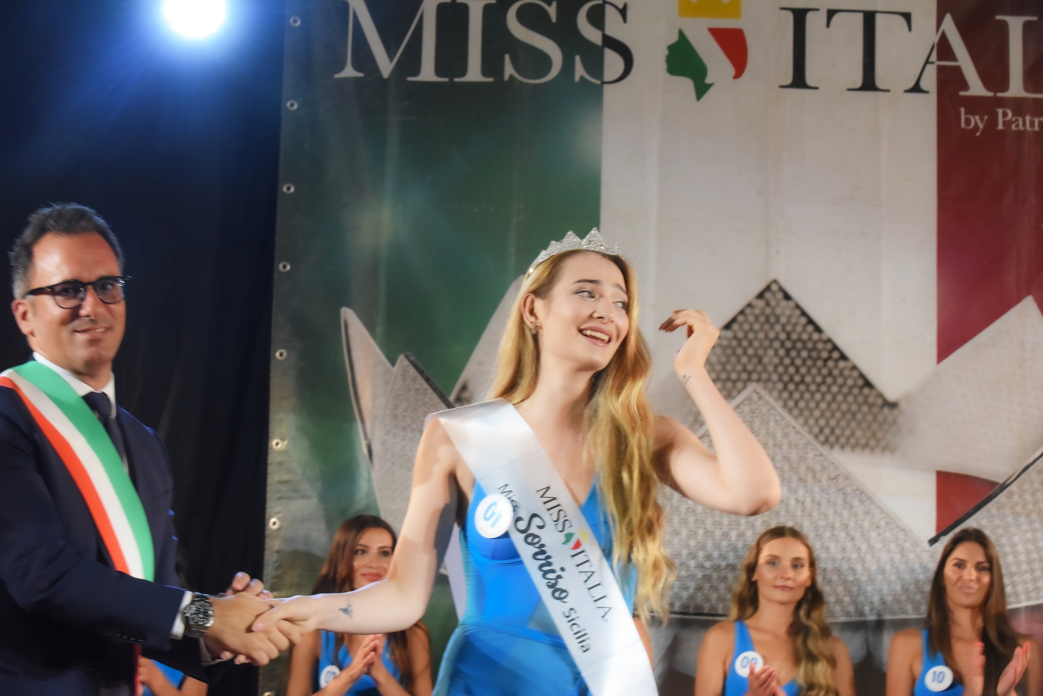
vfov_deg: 13.7
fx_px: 2898
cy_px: 348
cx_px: 522
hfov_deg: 20.4
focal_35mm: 100
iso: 4000
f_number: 9
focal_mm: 100
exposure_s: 1/100
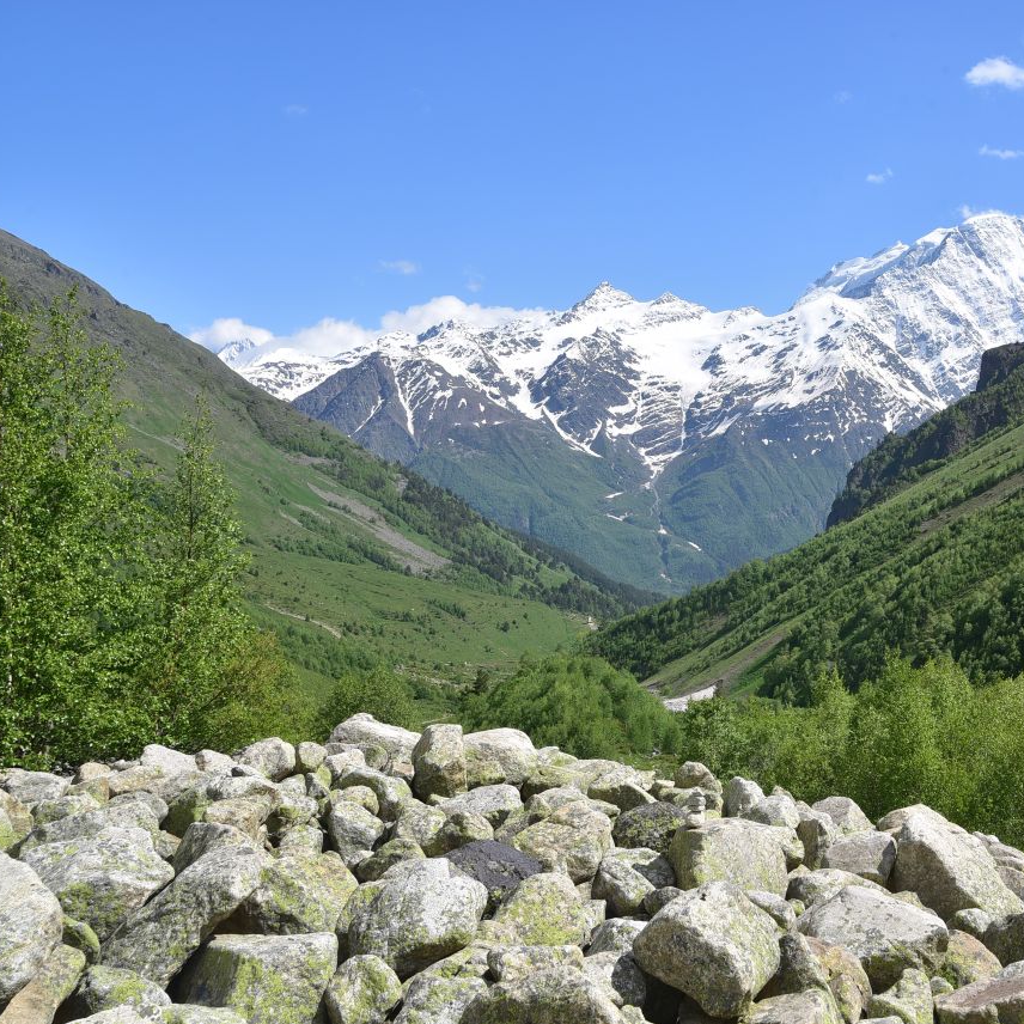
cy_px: 508
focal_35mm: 40
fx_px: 1339
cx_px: 761
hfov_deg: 40.7
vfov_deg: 41.9
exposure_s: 1/125
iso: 100
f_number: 11
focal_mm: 31
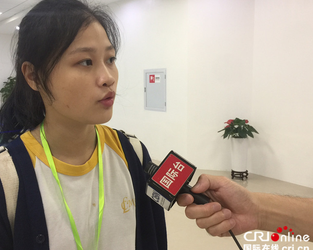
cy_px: 119
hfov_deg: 50.1
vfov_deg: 41.1
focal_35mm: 36
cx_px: 130
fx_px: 333
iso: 64
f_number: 2.2
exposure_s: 1/33
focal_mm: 4.15
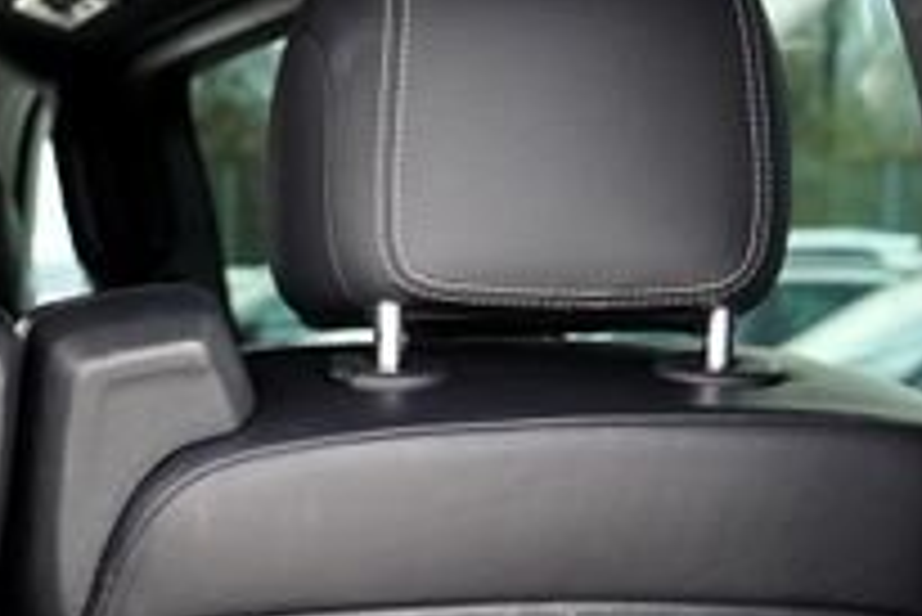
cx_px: -504
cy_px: 942
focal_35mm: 120
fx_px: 3075
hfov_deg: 15.6
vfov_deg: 11.0
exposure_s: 1/30
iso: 100
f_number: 2.8
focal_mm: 24
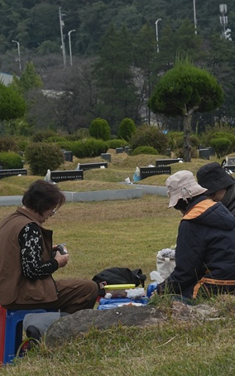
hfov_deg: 8.3
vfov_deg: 13.3
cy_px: 186
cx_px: 285
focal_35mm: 157
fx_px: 1606
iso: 200
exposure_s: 1/200
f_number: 10
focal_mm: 61
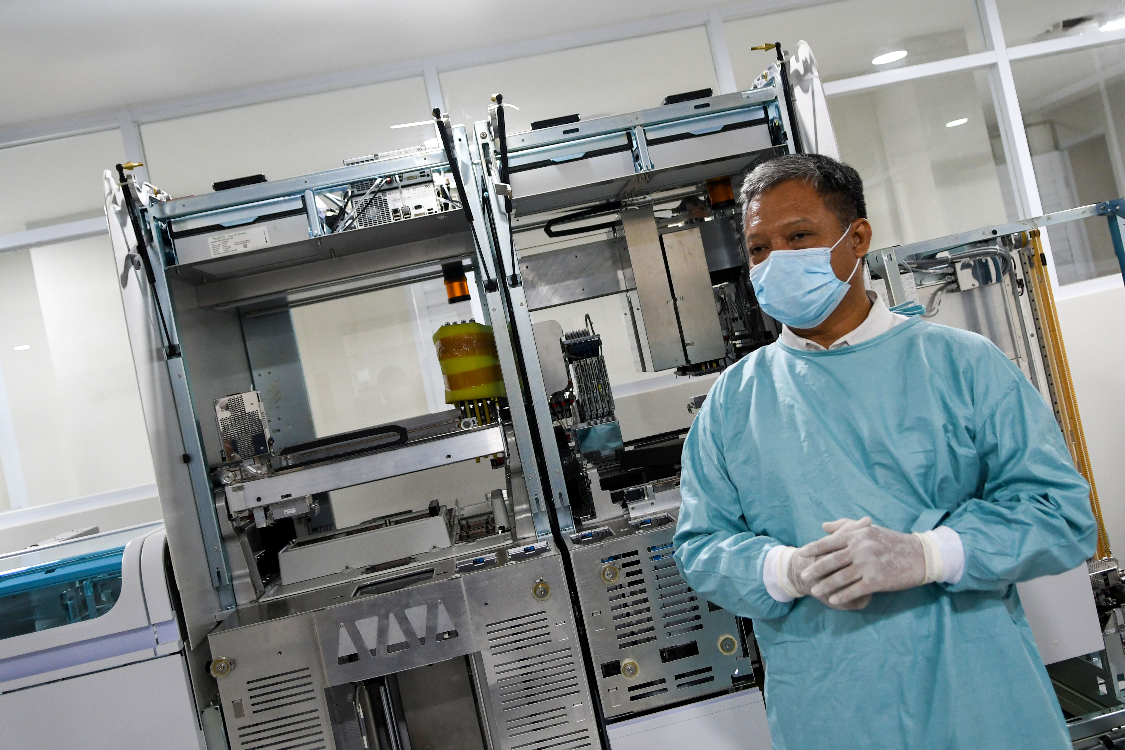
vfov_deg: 43.6
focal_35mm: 30
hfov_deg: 61.9
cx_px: 562
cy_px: 375
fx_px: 937
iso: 1000
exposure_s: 1/200
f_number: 2.8
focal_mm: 20
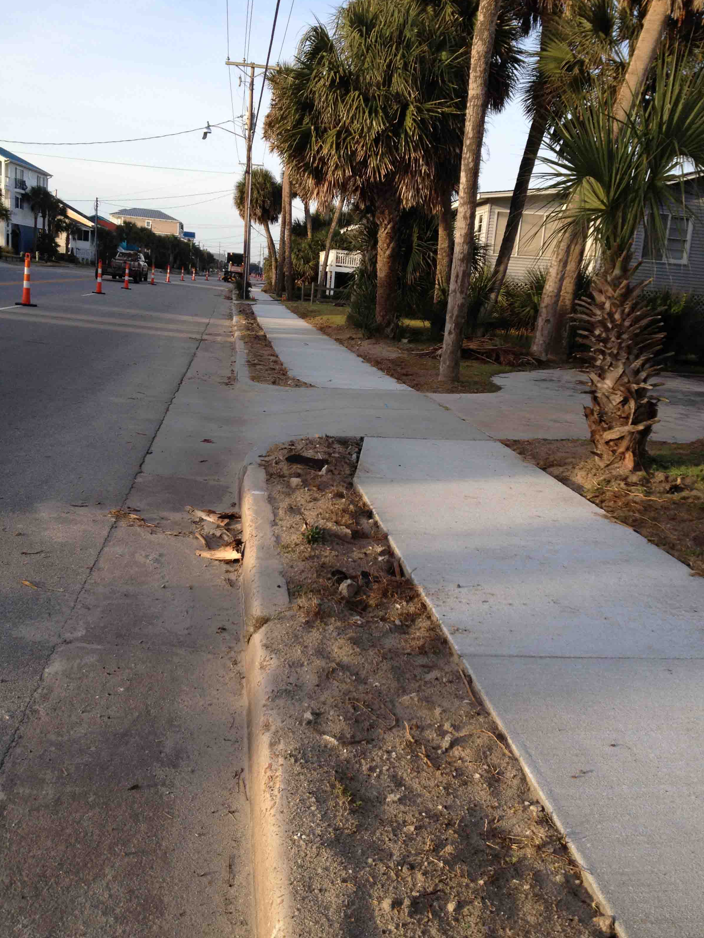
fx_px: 976
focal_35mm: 36
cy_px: 460
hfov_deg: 39.7
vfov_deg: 51.3
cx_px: 352
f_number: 2.4
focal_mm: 4.28
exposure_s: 1/521
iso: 50
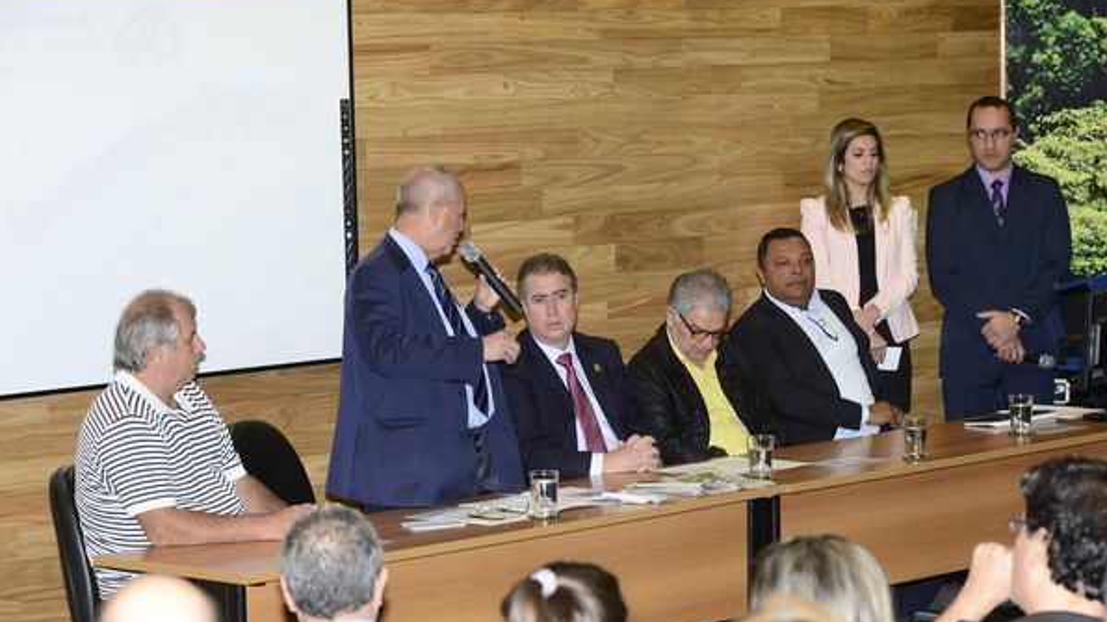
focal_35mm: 116
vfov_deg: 10.4
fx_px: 3404
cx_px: 555
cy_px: 349
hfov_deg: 18.5
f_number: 7.1
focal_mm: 110
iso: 400
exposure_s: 1/60
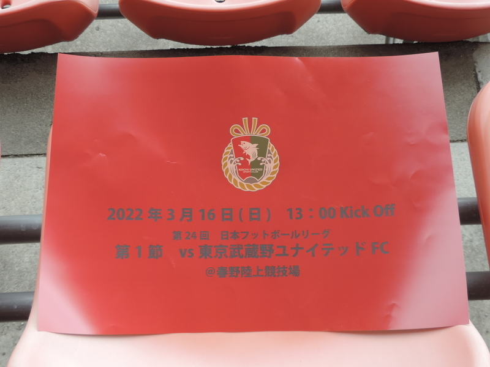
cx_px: 245
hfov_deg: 52.6
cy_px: 184
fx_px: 495
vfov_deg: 40.7
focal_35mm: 35
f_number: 3.3
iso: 80
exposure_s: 1/250
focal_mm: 6.2
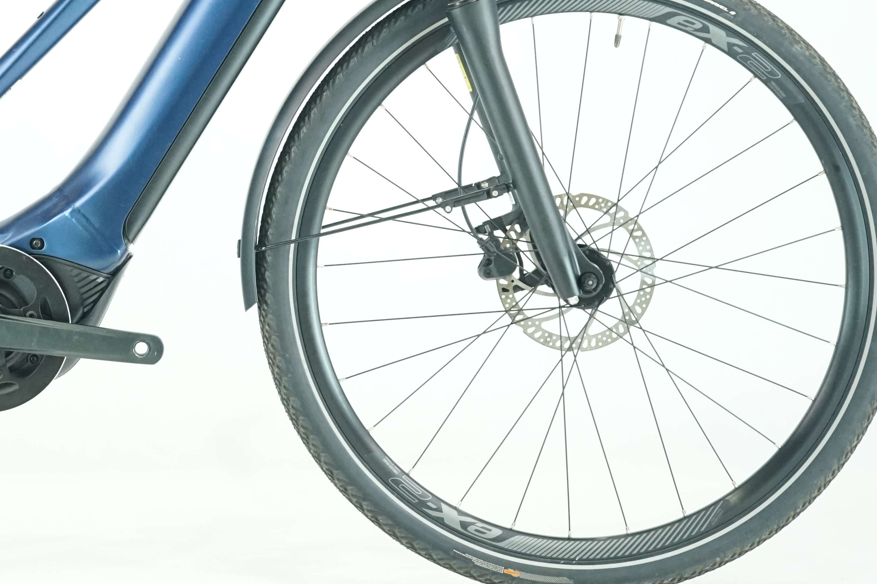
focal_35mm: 117
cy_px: 71
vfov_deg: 11.6
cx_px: 74
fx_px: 2850
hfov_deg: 17.2
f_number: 5.6
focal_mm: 61
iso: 3200
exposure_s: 1/200
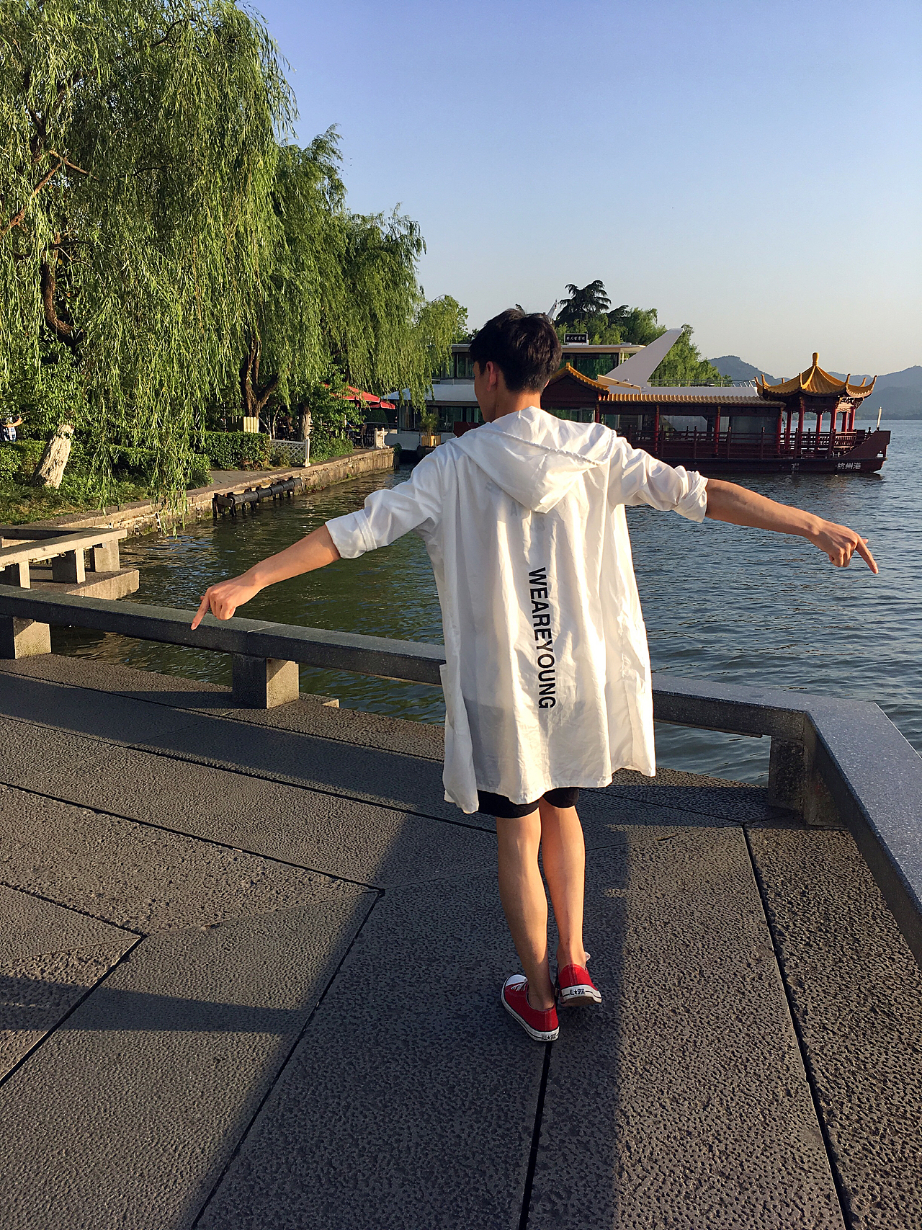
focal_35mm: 29
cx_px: 461
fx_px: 1030
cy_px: 615
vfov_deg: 61.7
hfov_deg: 48.2
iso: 25
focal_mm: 4.15
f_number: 2.2
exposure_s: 1/836
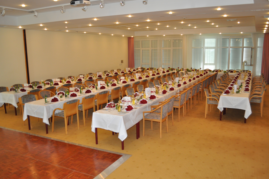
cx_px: 134
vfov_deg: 43.5
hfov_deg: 62.0
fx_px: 224
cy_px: 90
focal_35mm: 30
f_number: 3.8
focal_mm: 20
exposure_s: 1/60
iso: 800
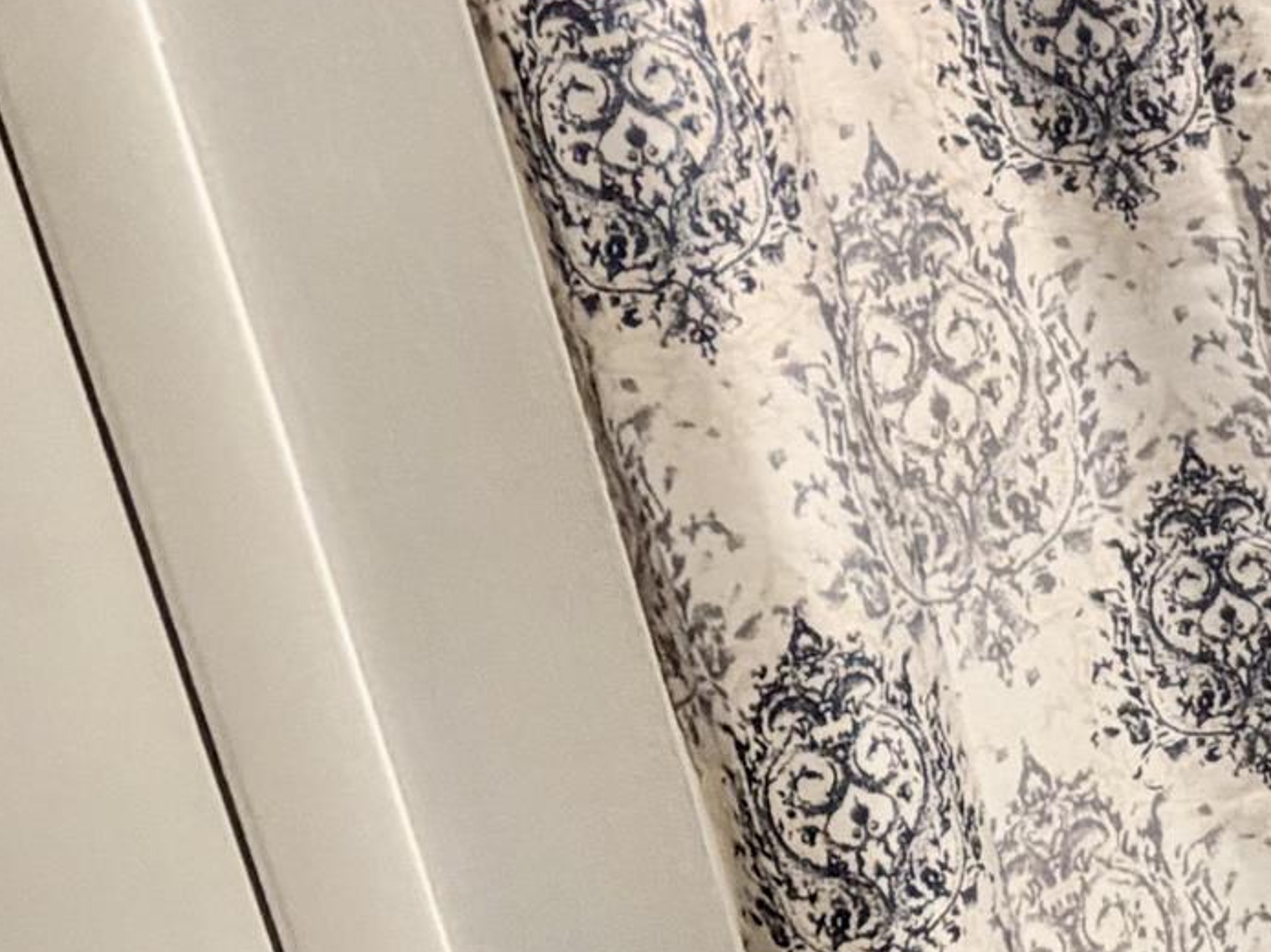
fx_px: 2276
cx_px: 1835
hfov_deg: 25.0
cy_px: 271
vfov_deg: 23.5
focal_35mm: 62
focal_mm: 2.22
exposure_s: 1/120
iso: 250
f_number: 2.2
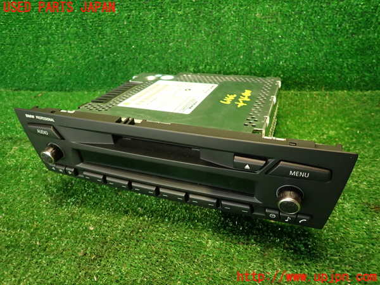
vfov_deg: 54.9
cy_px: 142
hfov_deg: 69.4
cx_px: 190
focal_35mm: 25
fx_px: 274
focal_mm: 4.5
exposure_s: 1/30
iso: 400
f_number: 2
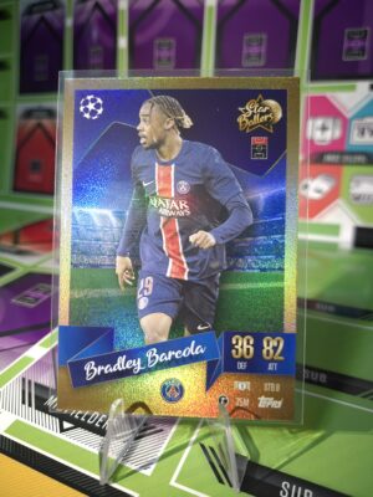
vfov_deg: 73.9
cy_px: 248
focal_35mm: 23
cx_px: 186
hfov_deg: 58.9
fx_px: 330
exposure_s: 1/30
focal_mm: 5.4
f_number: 1.8
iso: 500
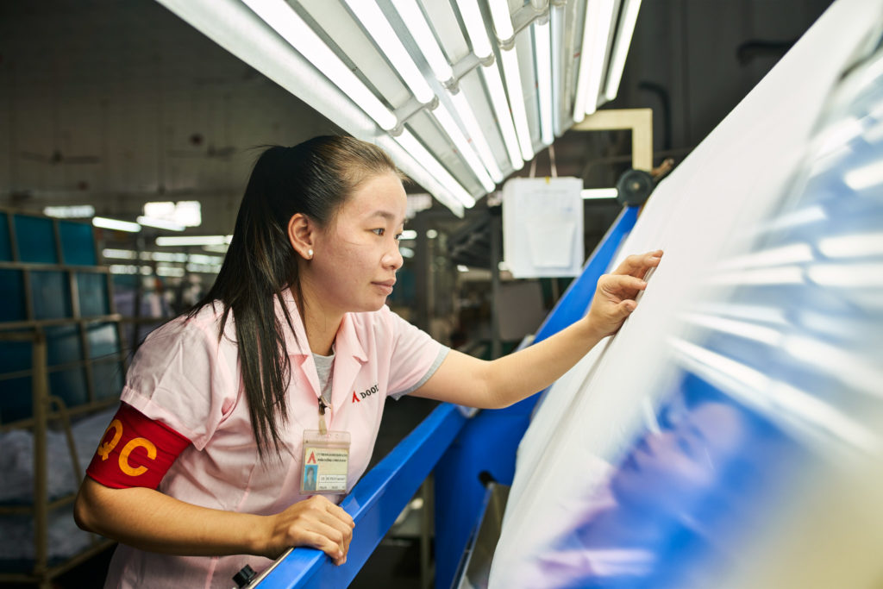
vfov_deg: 37.9
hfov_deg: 54.4
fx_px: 859
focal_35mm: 35
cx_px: 442
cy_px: 294
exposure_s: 1/125
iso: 100
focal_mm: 35
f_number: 2.8
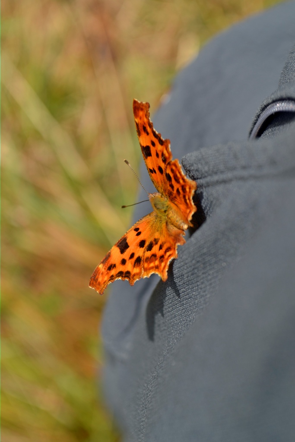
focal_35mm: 82
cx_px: 148
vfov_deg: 24.6
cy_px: 221
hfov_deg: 16.6
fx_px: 1014
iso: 100
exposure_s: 1/125
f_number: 8
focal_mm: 55
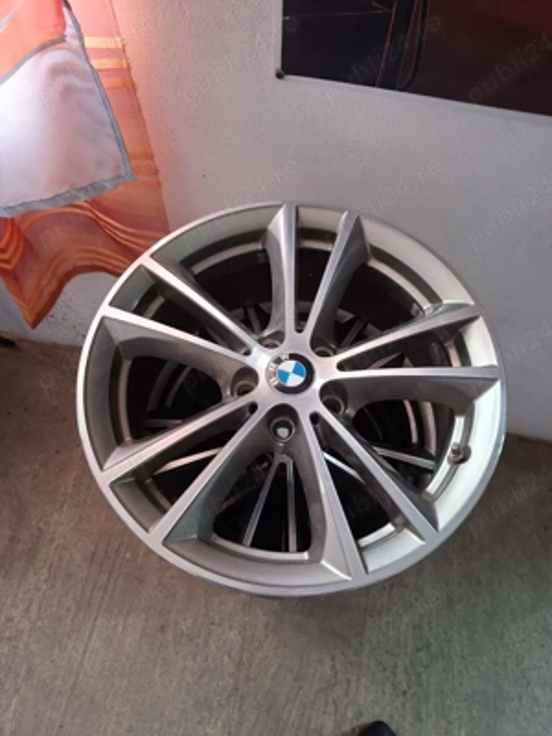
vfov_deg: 73.9
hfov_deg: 58.9
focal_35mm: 23
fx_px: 489
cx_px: 276
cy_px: 368
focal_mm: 5.54
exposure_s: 1/25
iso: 400
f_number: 1.8
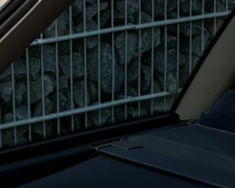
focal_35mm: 173
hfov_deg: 11.2
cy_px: 458
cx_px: 146
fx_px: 1202
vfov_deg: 8.2
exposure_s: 1/865
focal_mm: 5.96
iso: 50
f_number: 1.6
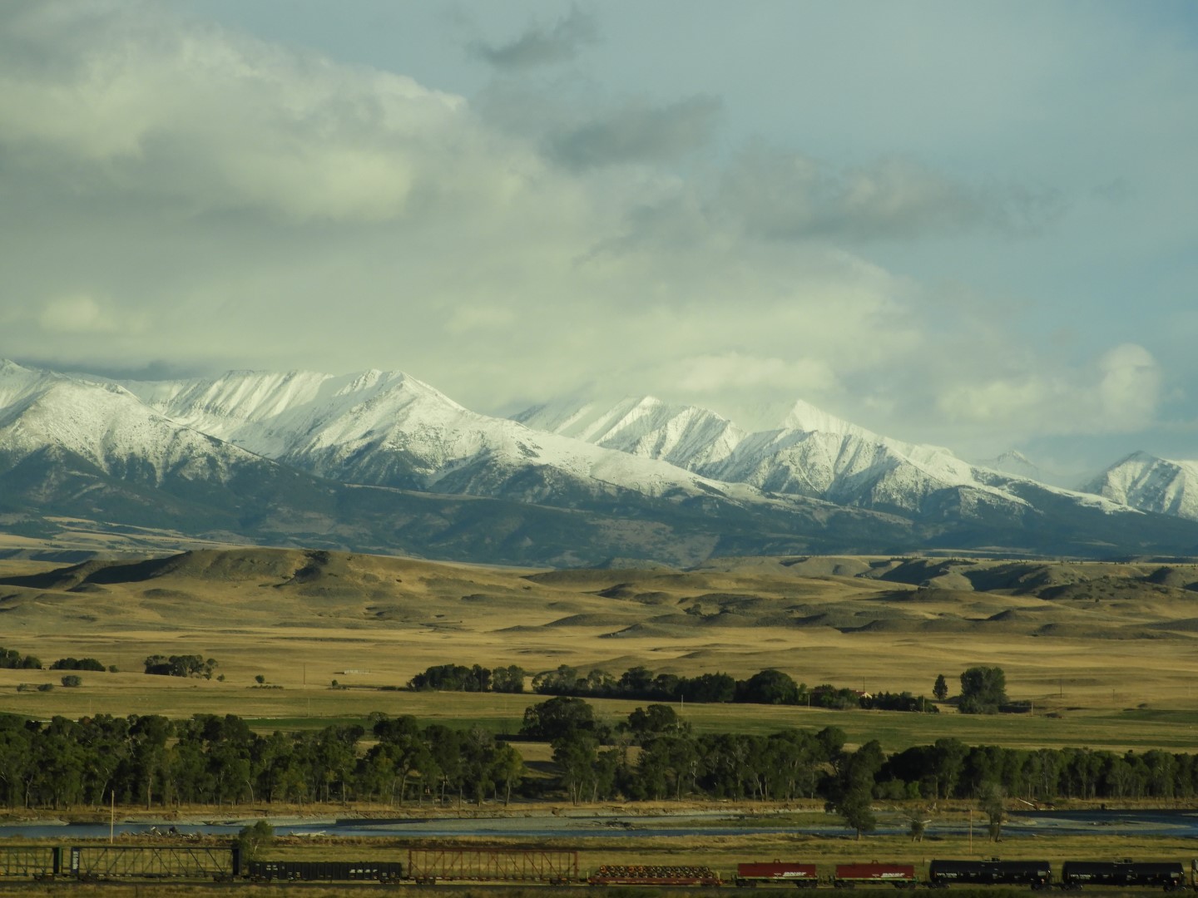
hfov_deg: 14.6
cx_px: 599
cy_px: 449
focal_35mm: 135
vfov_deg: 11.0
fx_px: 4672
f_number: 5
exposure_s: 1/500
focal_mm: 24.2
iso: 100
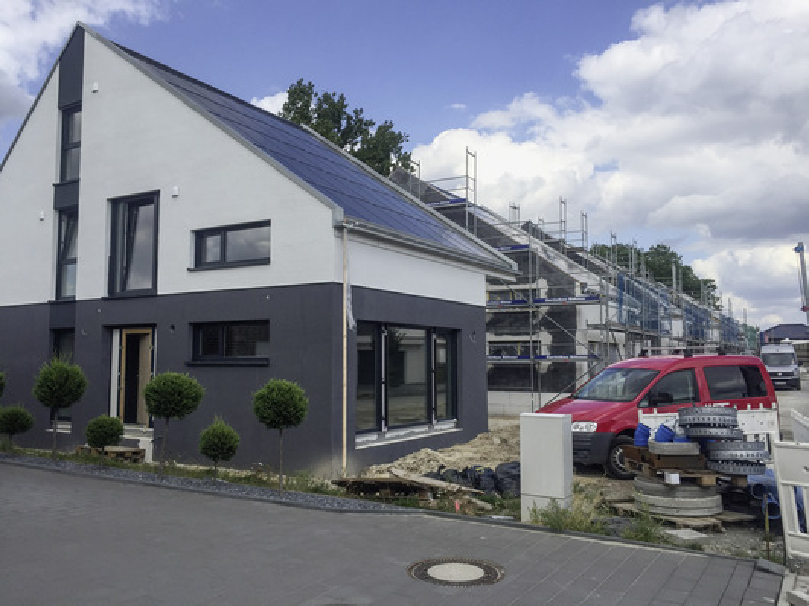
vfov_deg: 48.2
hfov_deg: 61.7
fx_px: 678
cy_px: 303
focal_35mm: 29
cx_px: 404
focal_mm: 4.15
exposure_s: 1/1883
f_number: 2.2
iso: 32
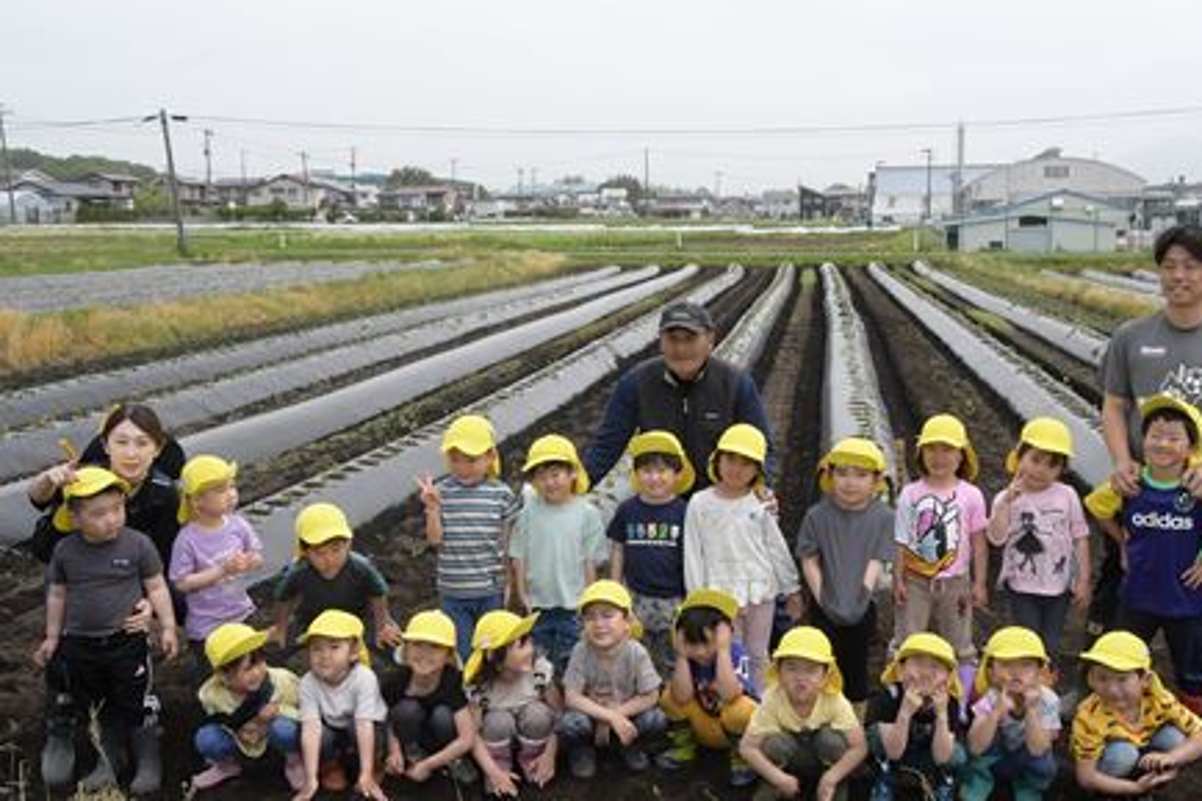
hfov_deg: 50.7
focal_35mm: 38
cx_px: 648
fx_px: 1268
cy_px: 423
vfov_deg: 35.0
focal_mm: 22
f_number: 14
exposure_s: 1/800
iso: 2000
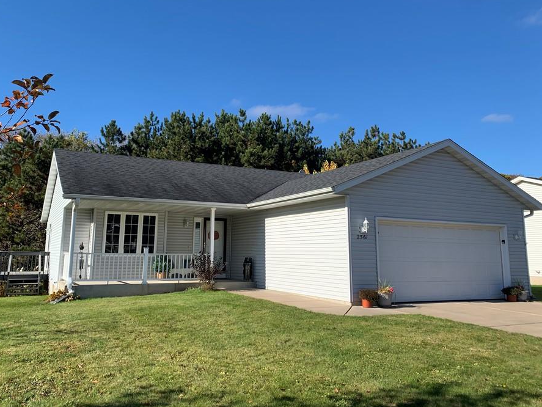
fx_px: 470
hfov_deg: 59.8
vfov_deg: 46.7
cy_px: 178
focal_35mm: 30
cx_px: 246
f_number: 1.8
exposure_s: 1/1490
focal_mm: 4.25
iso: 25
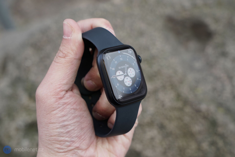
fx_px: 457
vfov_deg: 19.5
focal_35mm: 70
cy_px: 78
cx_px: 118
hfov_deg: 28.8
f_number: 7.1
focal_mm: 70
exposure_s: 1/160
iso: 320
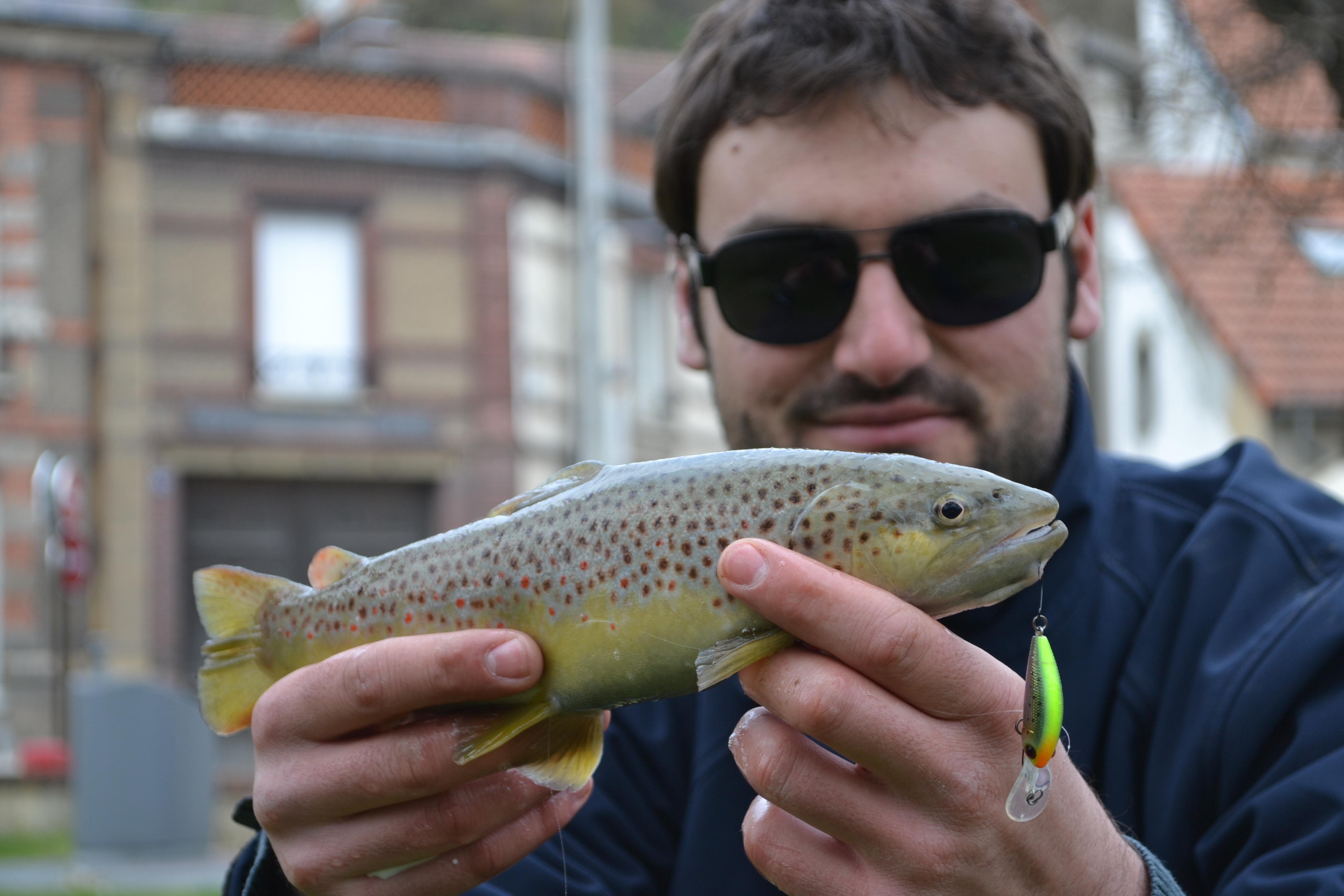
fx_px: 3080
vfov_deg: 16.6
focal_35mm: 82
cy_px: 448
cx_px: 672
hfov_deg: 24.6
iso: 160
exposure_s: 1/125
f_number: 5.6
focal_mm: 55
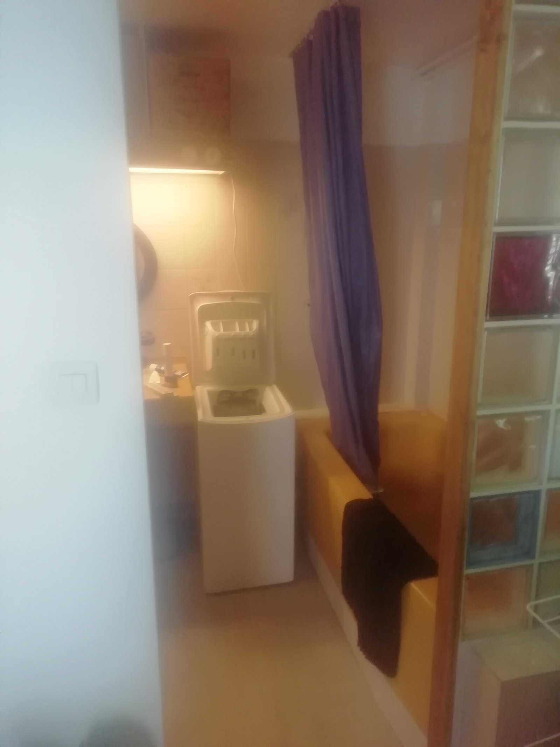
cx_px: 280
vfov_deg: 67.3
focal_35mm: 26
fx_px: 561
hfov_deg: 53.1
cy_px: 374
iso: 320
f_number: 2.2
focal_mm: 3.21
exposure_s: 1/33.3
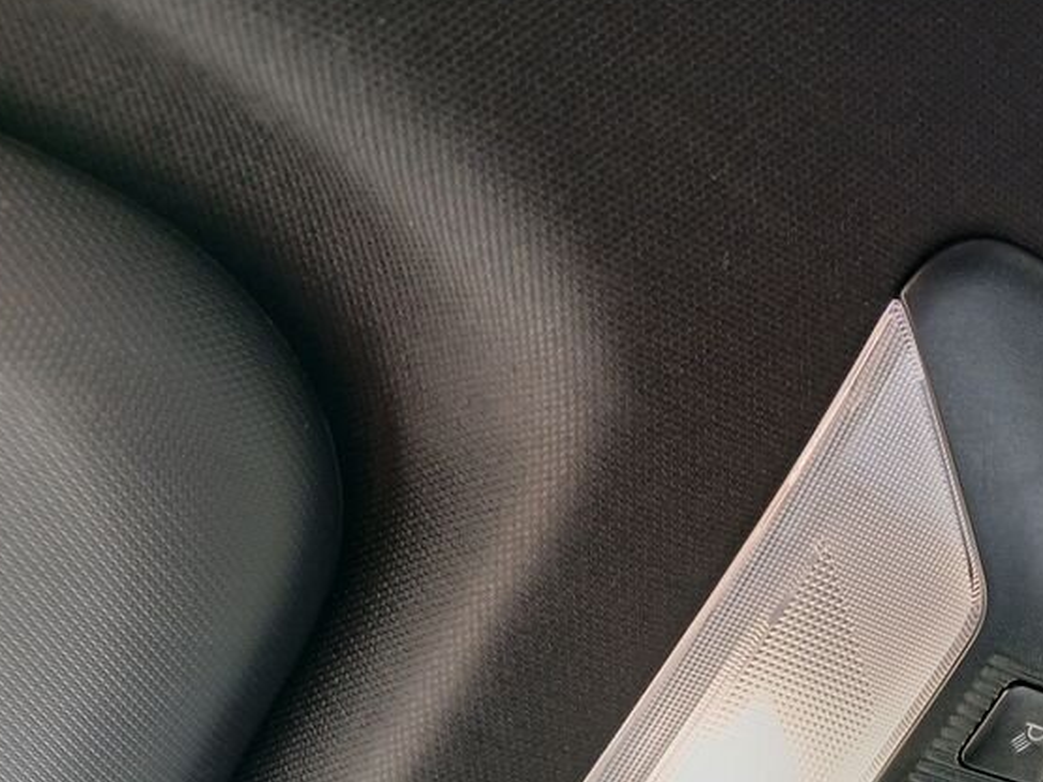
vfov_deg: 29.1
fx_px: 1446
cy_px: 696
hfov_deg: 37.2
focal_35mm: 48
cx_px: 934
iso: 80
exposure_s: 1/50
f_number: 1.8
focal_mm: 3.98
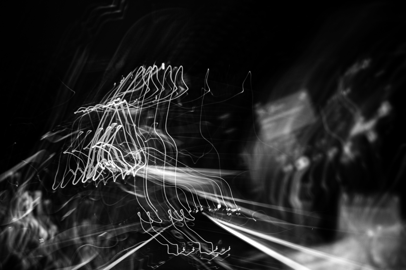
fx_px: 338
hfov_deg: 61.9
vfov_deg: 43.6
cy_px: 135
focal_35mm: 30
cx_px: 203
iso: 100
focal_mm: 20
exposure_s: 8
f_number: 3.8
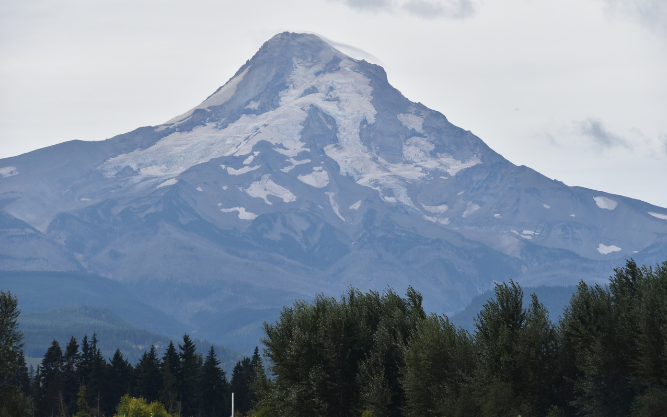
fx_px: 3345
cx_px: 333
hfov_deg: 11.4
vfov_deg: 7.1
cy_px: 196
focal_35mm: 184
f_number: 9
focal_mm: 180
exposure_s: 1/400
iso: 100
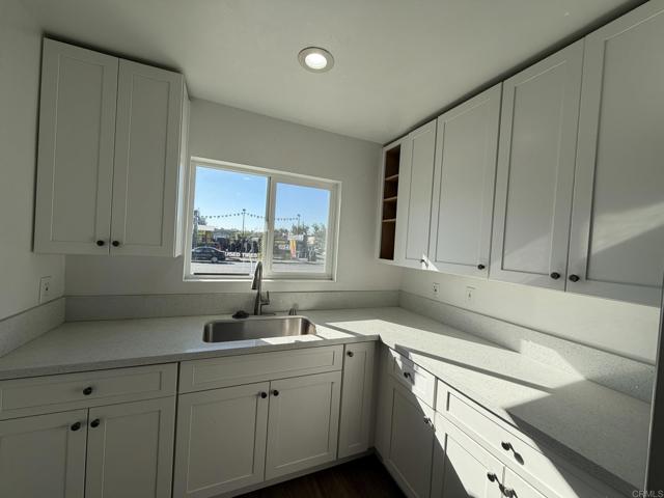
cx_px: 332
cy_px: 249
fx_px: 269
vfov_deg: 85.7
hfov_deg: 102.1
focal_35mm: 14
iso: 50
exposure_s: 1/502
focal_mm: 2.22
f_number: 2.2
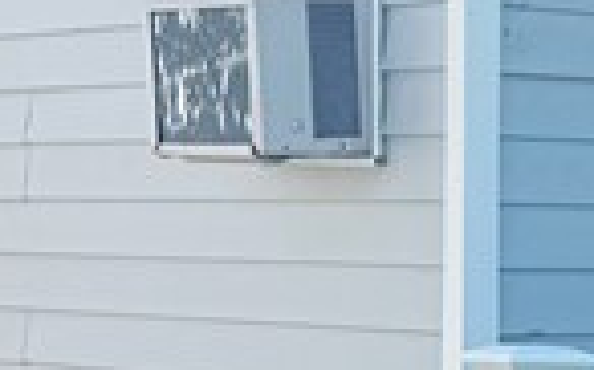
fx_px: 2896
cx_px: 1709
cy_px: 281
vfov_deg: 7.3
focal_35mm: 179
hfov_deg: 9.5
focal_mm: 6.76
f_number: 1.78
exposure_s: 1/5814
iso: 80
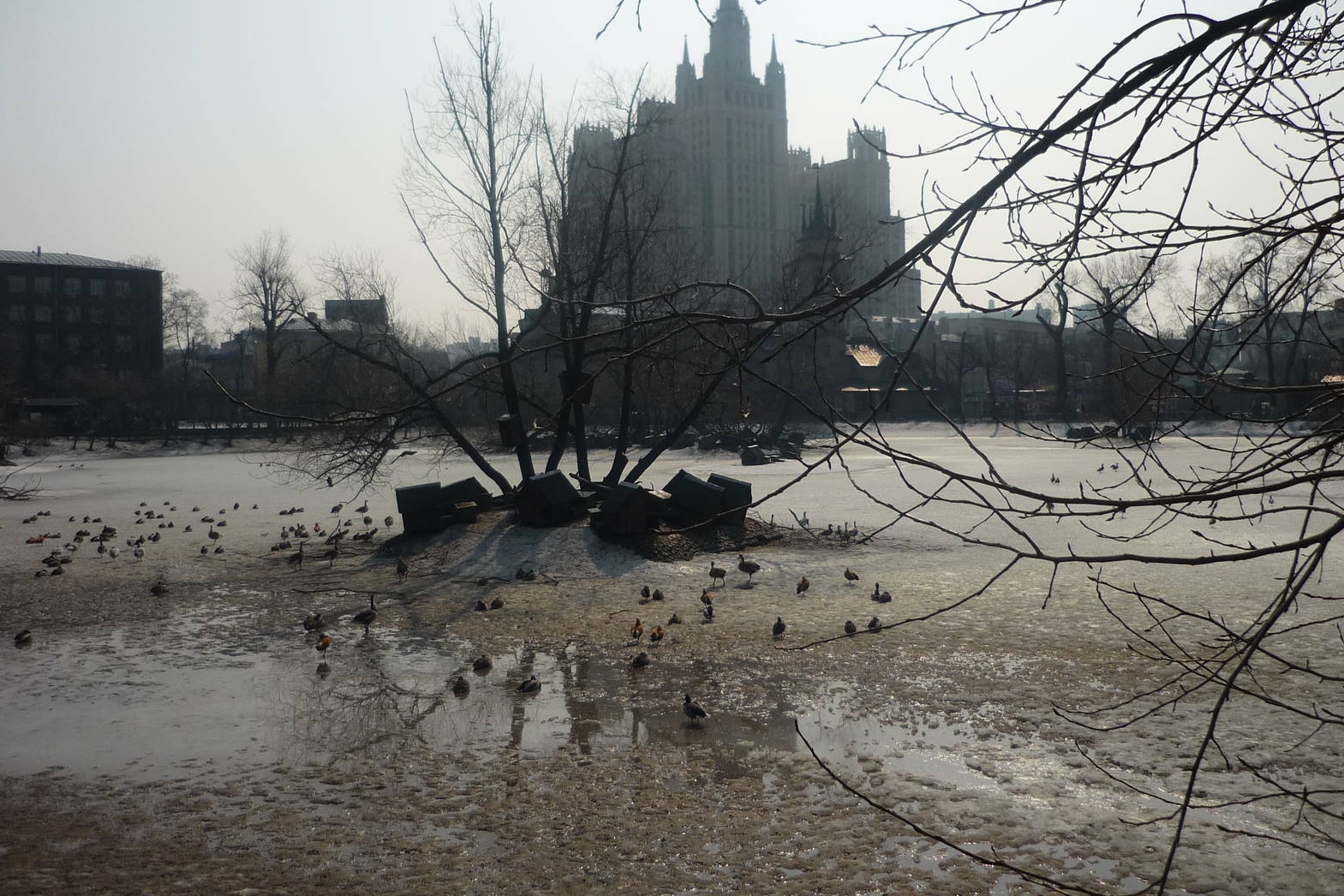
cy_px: 402
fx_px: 1307
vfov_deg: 37.8
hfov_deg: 54.4
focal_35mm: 35
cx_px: 679
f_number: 8
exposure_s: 1/500
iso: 100
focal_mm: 5.5
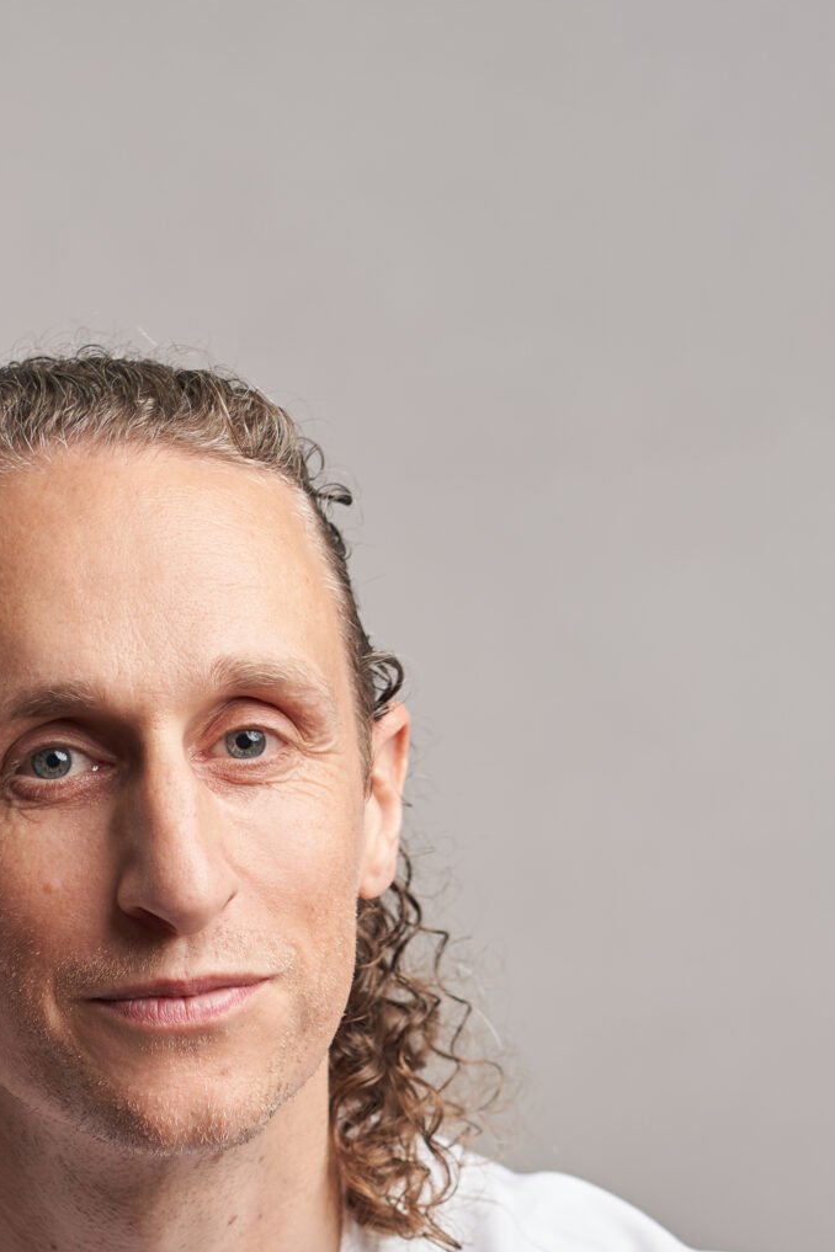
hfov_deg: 6.4
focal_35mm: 214
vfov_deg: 9.5
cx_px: 77
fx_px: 7445
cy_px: 1431
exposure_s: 1/200
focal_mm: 85
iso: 64
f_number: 3.5
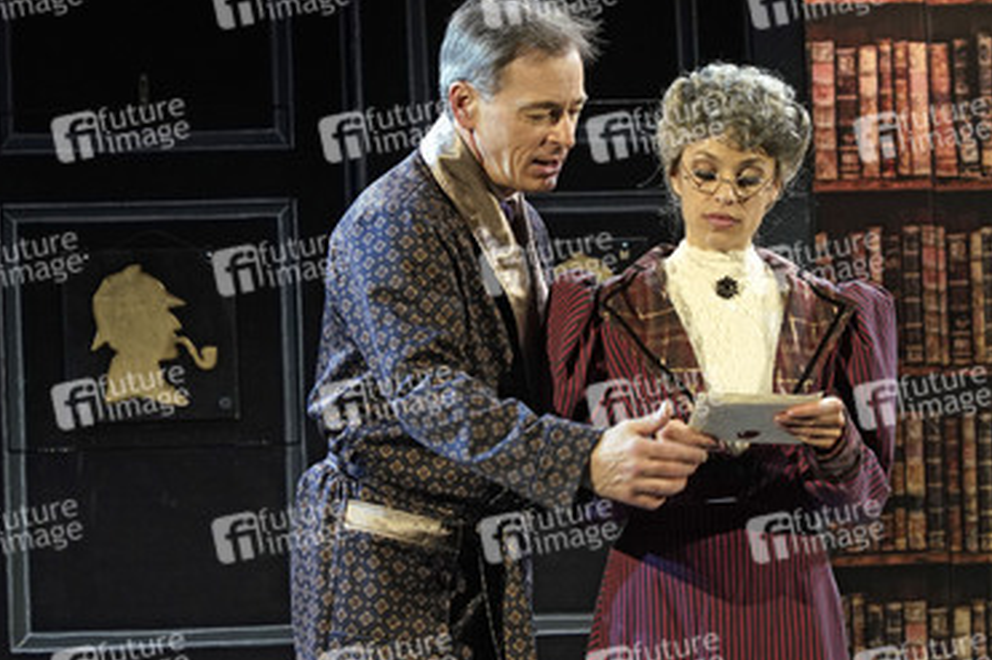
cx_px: 584
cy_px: 331
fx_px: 2809
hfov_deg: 20.0
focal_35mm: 102
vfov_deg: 13.4
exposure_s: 1/160
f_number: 4.5
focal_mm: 84
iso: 1600
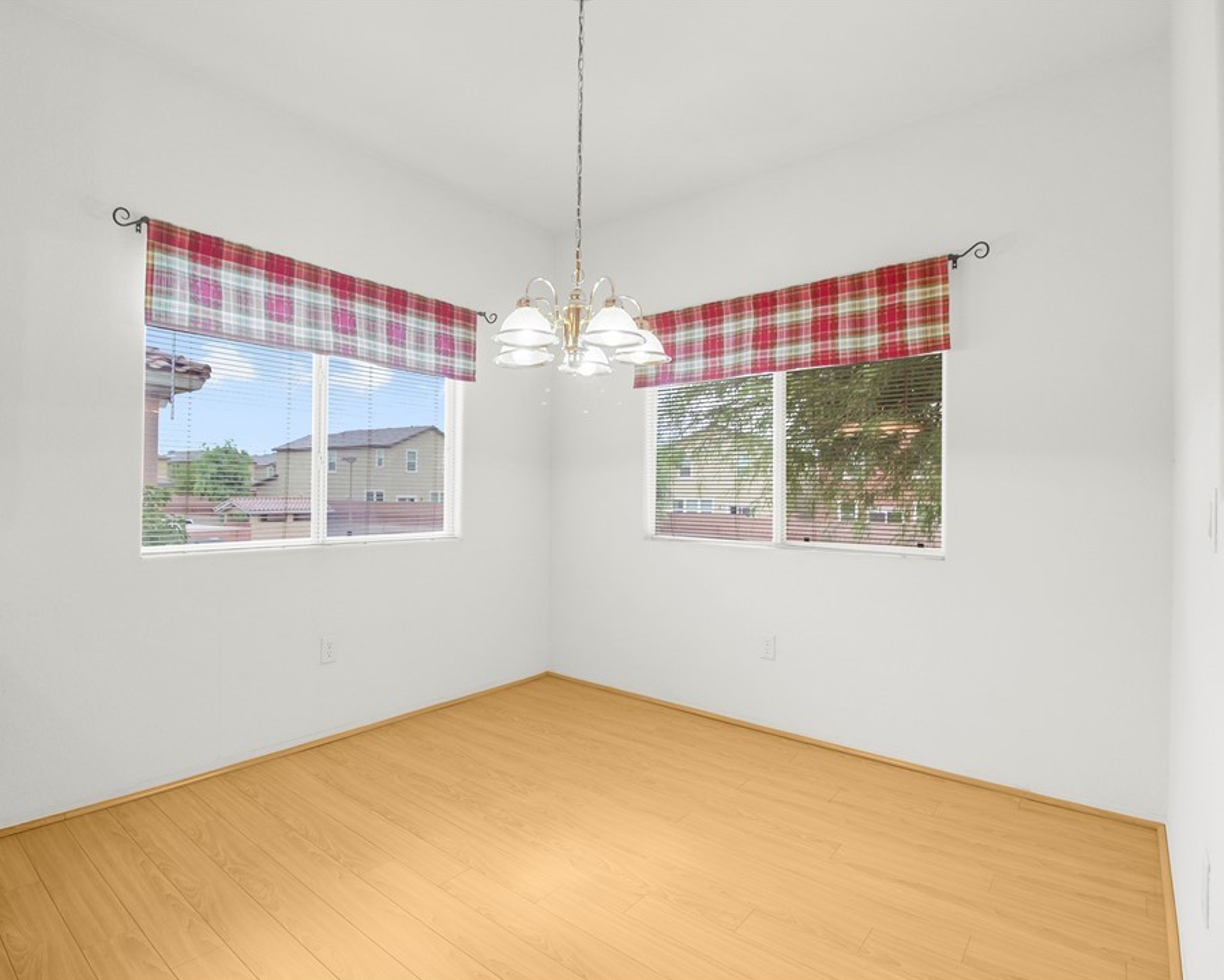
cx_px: 583
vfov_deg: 77.0
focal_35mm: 17
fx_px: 616
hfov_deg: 89.6
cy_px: 490
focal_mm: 10
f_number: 5.6
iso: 640
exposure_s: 1/20
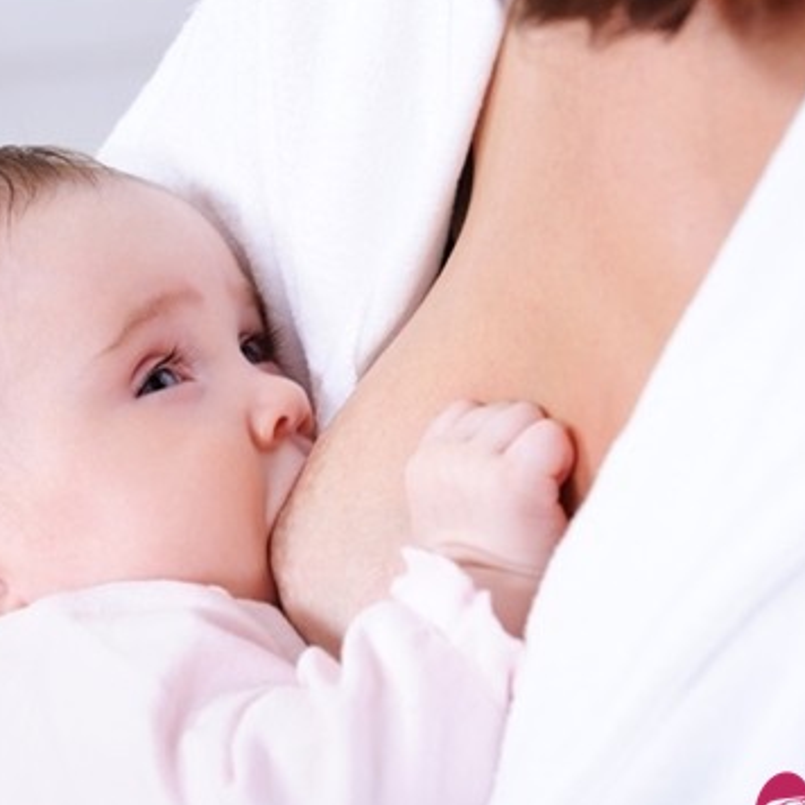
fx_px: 4894
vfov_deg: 9.4
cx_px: 301
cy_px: 436
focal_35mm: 186
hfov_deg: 9.4
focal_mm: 130
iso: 250
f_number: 8
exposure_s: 1/200
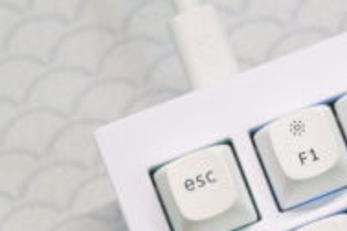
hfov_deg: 9.5
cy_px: 538
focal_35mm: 217
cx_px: 272
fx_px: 2091
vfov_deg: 6.1
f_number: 3.2
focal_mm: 40
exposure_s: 1/30
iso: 125
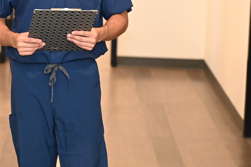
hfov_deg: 14.2
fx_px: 996
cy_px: 12
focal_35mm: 143
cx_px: 15
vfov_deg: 9.5
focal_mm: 70
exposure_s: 1/200
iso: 5000
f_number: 2.8
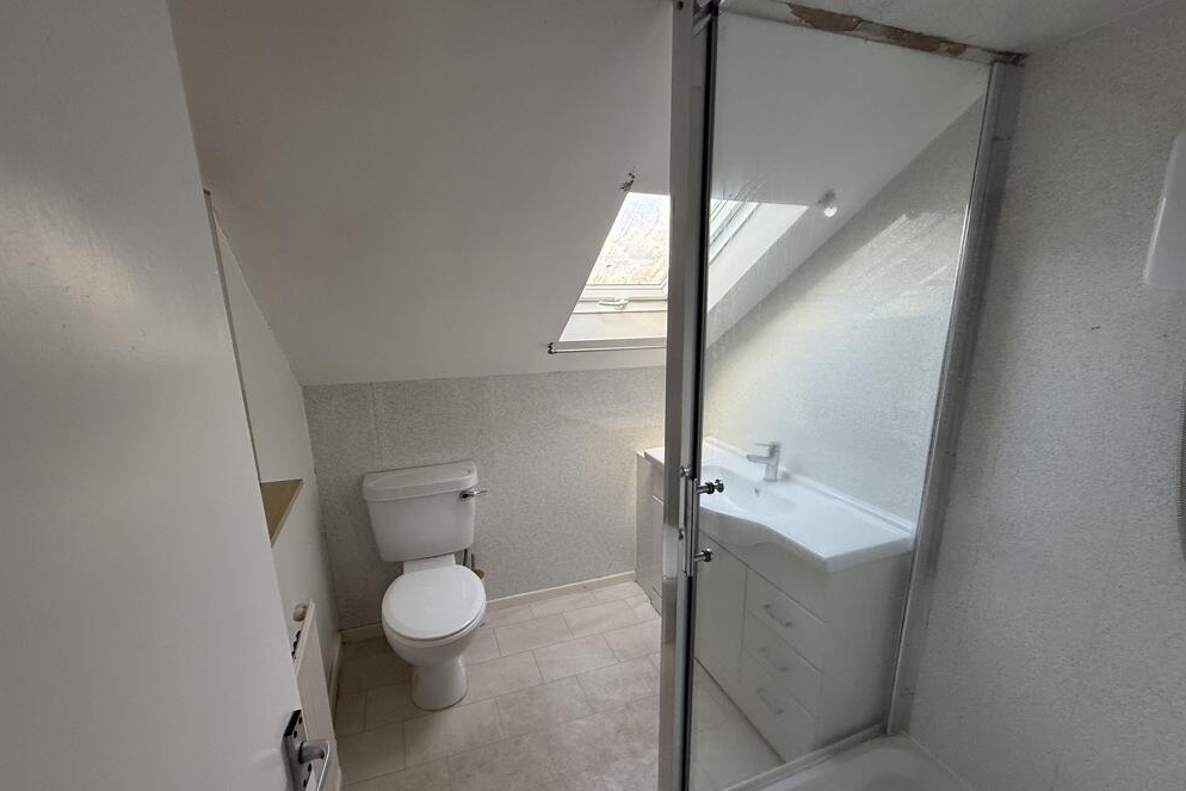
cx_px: 586
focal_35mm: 15
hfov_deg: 100.4
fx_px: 494
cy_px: 419
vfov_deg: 77.3
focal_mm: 2.22
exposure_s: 1/99
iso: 125
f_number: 2.2
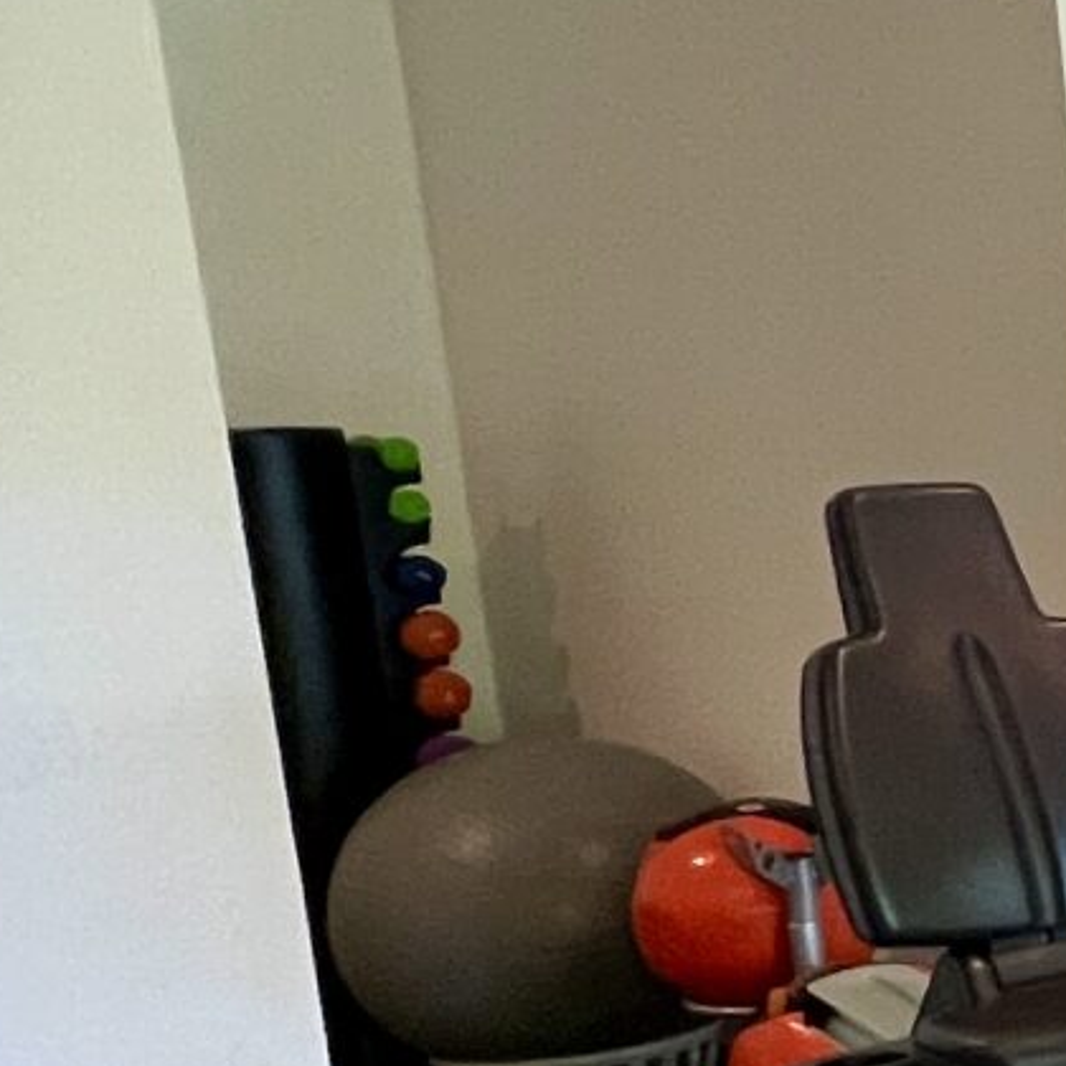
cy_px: 817
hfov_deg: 14.4
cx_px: 2642
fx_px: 2439
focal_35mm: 70
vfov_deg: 24.3
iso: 250
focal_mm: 1.57
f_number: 1.8
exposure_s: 1/60
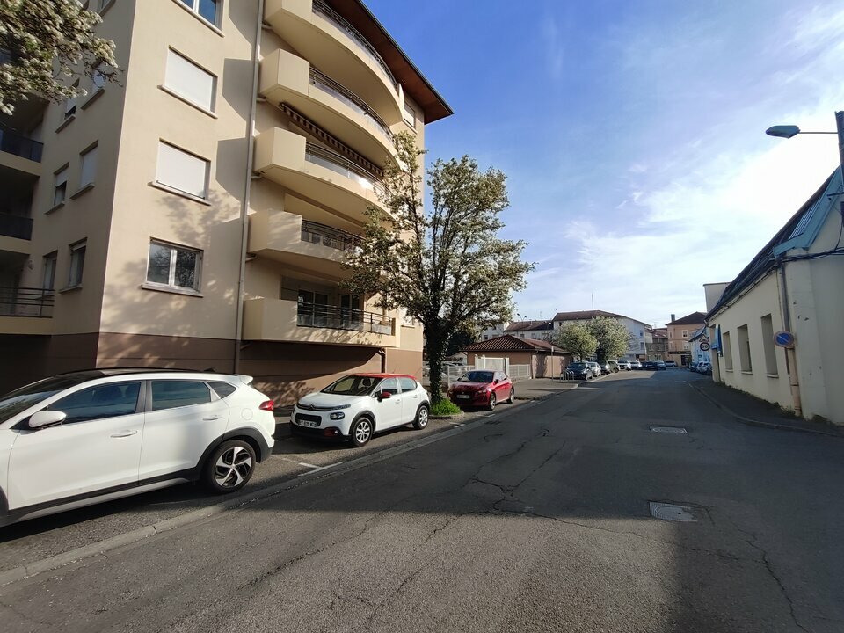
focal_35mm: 13
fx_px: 317
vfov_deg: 89.9
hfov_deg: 106.2
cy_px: 316
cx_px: 422
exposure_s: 1/1284
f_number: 2.2
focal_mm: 1.66
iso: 50
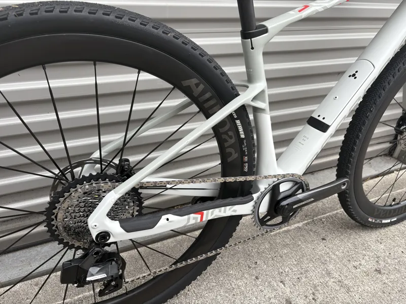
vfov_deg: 53.1
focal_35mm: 26
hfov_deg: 67.3
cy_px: 152
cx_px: 203
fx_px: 305
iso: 32
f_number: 1.6
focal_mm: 5.96
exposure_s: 1/122
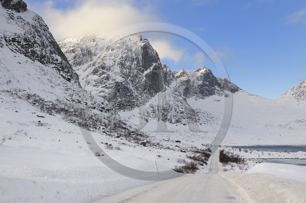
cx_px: 153
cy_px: 102
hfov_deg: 48.5
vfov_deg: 33.3
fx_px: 340
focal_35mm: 40
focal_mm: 40
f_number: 10
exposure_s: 1/160
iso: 200
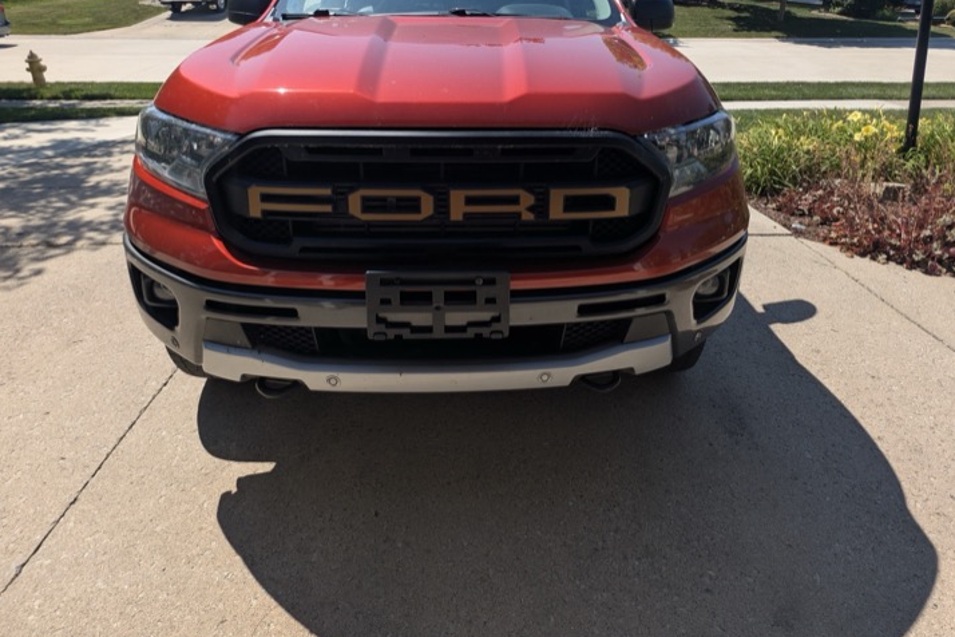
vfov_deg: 57.4
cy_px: 185
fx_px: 557
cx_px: 492
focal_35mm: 21
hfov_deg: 81.2
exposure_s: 1/1712
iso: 44
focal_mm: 2.23
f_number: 1.95
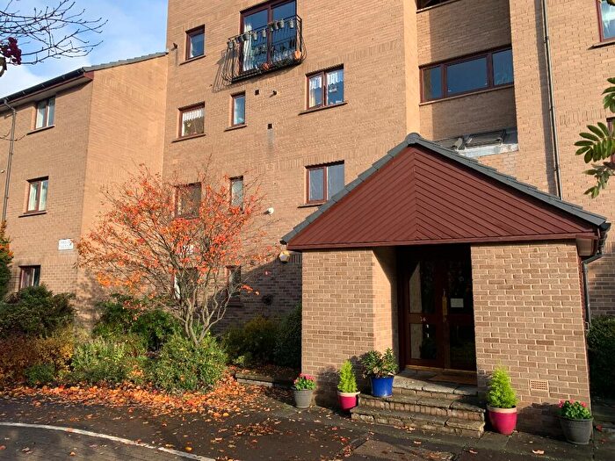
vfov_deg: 53.1
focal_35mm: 26
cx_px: 308
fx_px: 462
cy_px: 230
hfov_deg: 67.3
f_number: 1.8
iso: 25
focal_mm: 4.25
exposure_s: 1/502
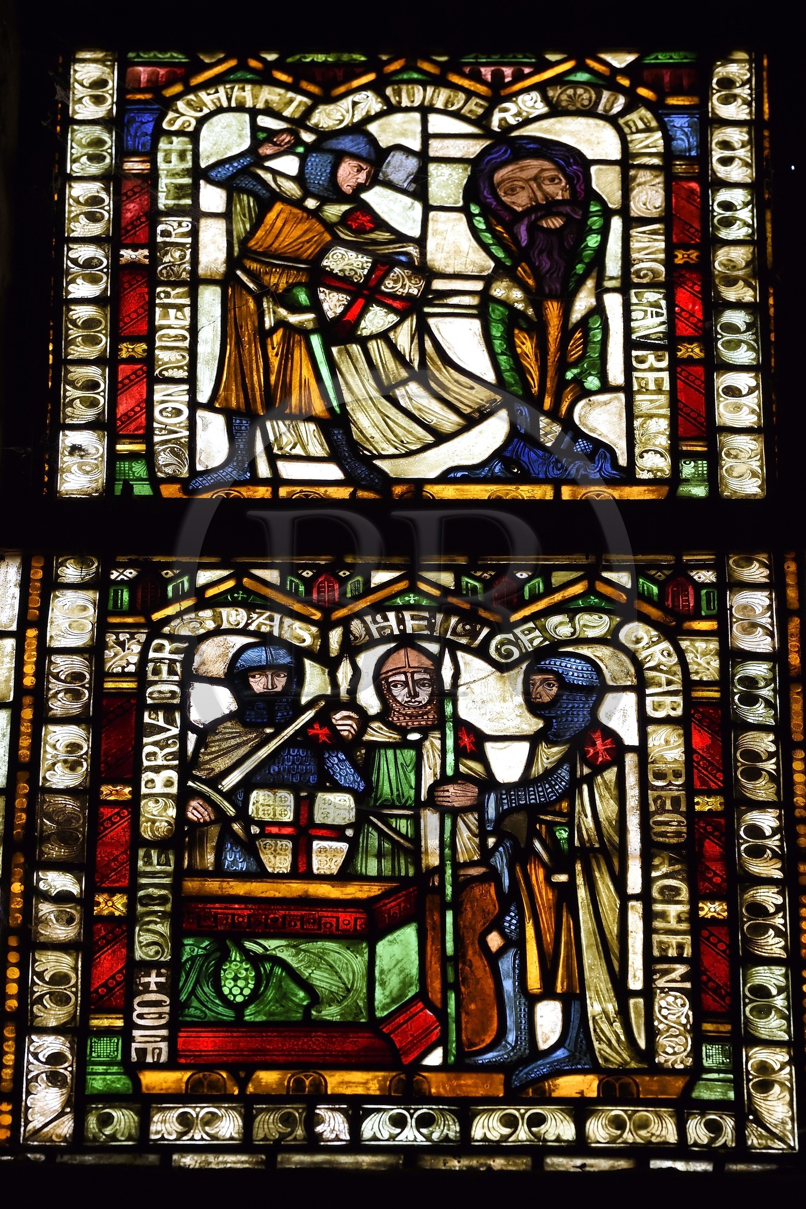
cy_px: 604
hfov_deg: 6.9
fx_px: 6716
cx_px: 403
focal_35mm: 200
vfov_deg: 10.3
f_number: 9
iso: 1600
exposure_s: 1/160
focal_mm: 200
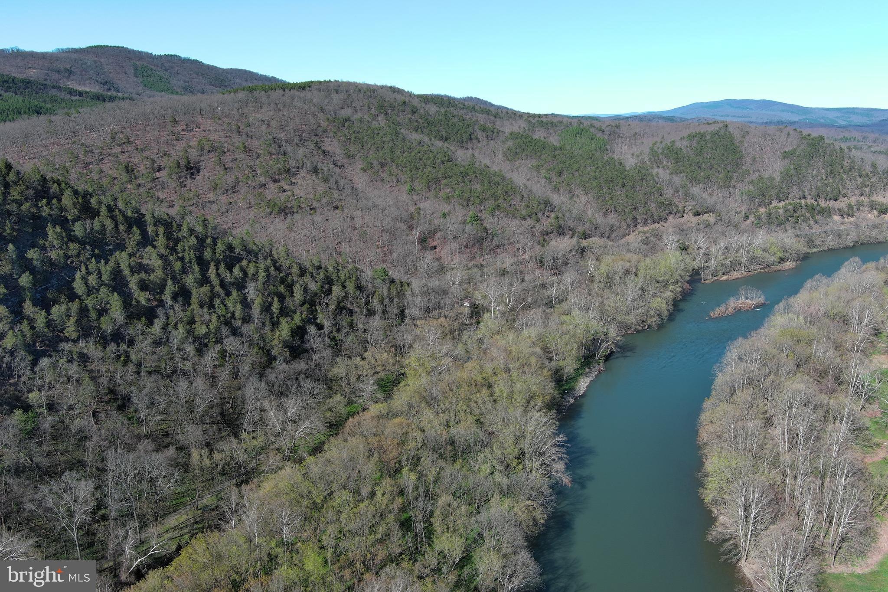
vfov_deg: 45.0
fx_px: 715
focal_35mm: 29
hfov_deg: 63.7
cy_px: 296
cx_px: 444
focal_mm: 10.57
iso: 100
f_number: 2.8
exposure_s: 1/891
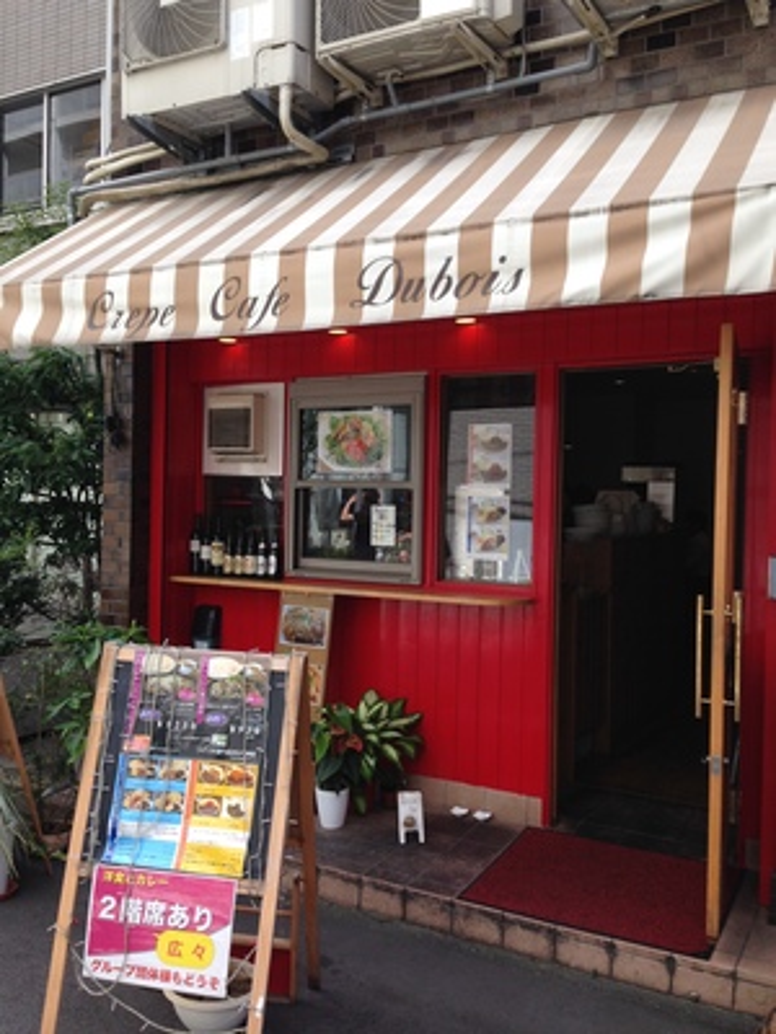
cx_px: 388
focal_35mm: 33
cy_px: 517
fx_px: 986
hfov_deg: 42.9
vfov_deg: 55.4
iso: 50
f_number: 2.4
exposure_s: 1/315
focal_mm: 4.12
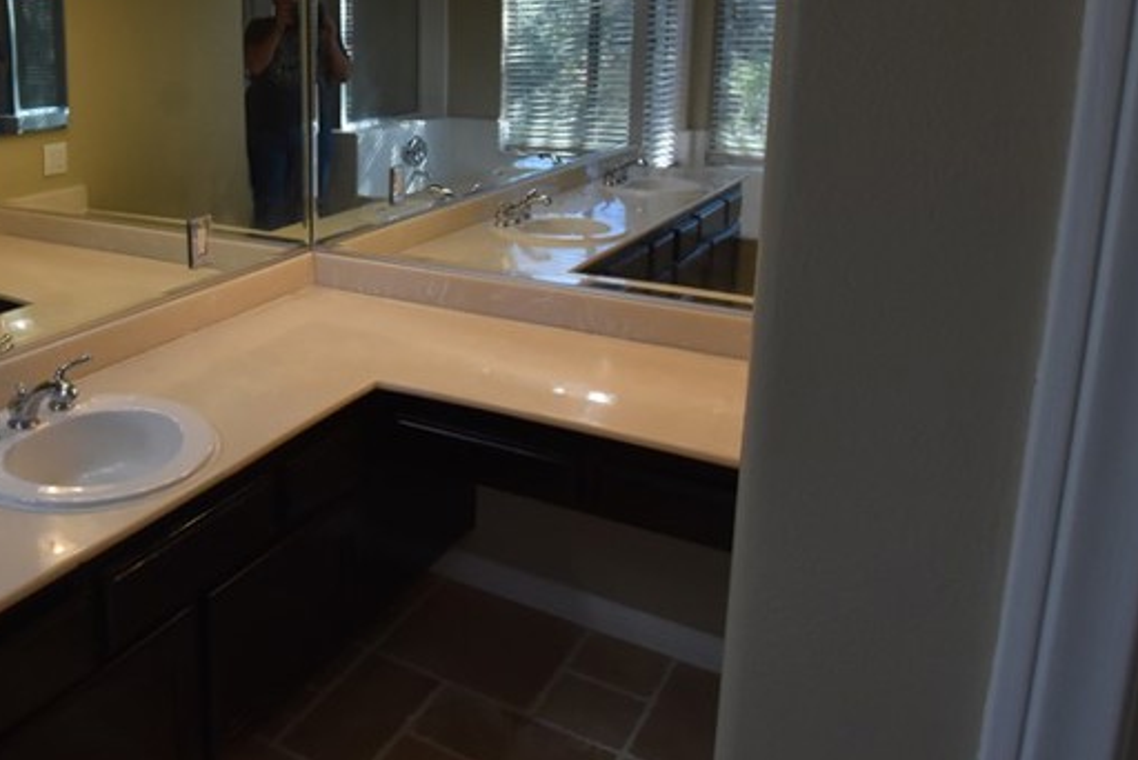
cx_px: 233
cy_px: 206
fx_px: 949
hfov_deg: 57.5
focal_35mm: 30
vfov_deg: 42.5
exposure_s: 1/200
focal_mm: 10
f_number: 7.1
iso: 800
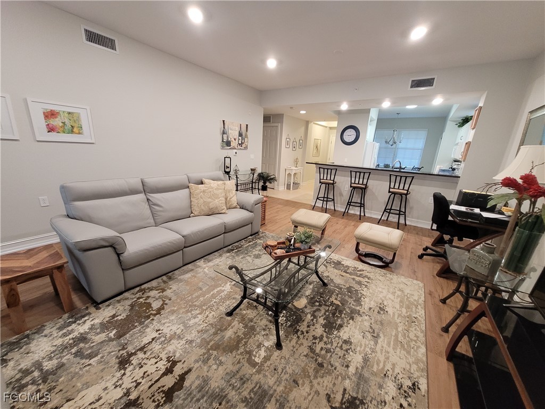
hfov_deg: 106.2
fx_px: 205
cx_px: 272
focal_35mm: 13
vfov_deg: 89.9
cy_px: 204
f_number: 2.2
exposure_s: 1/40
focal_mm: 1.74
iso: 320
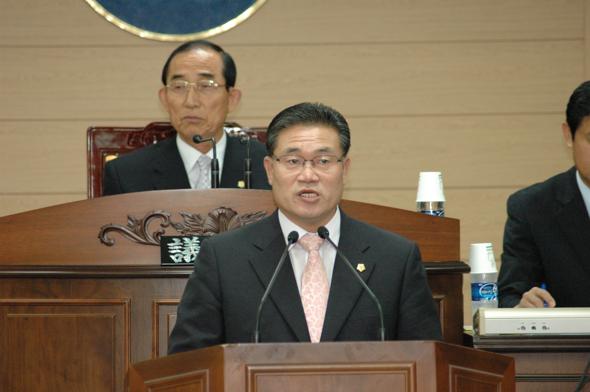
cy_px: 196
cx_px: 295
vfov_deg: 4.8
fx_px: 4667
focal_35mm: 285
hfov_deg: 7.2
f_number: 4.8
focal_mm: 190
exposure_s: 1/60
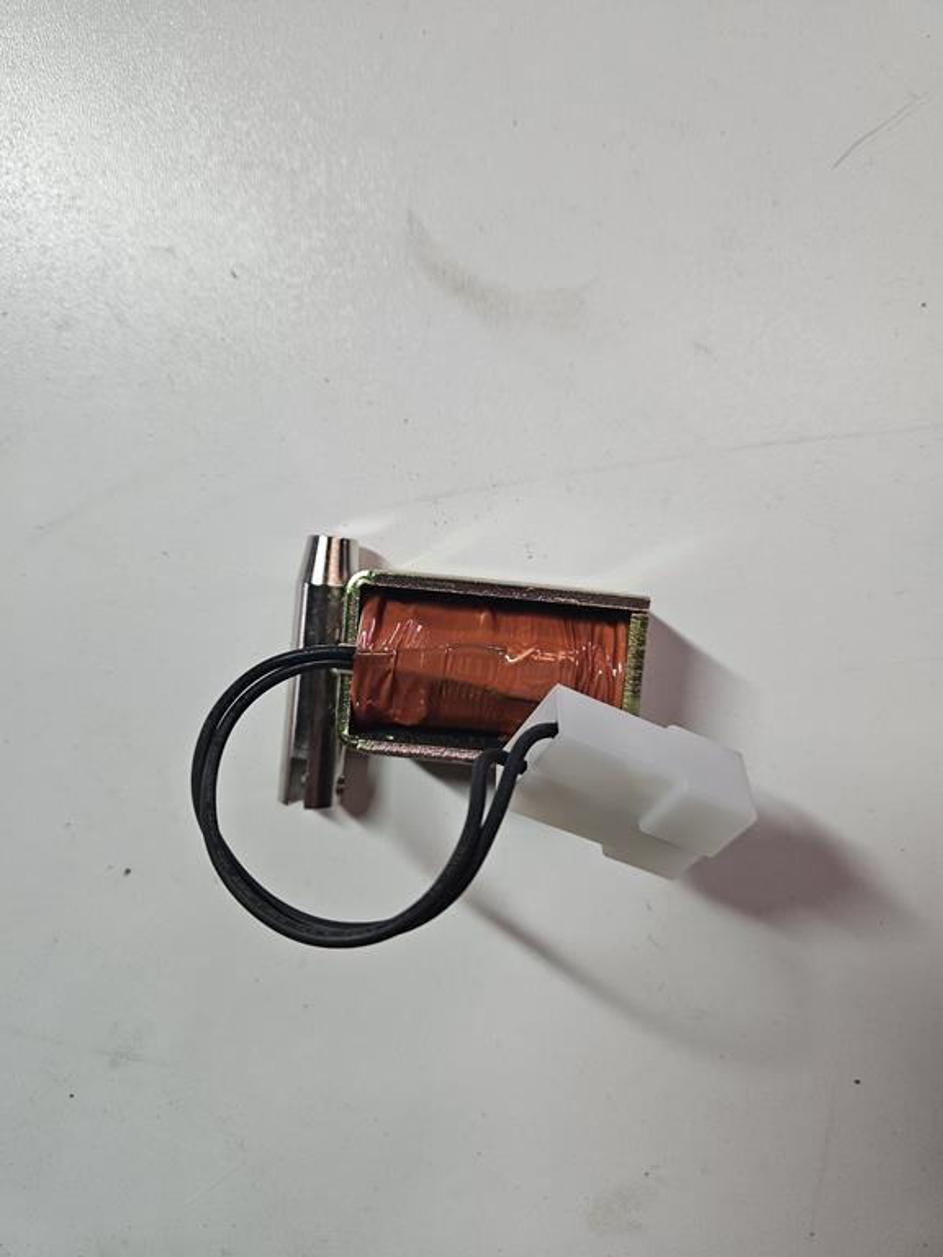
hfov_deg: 58.9
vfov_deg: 73.9
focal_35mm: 23
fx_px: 835
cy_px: 628
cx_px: 472
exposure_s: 1/100
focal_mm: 5.4
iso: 400
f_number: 1.8
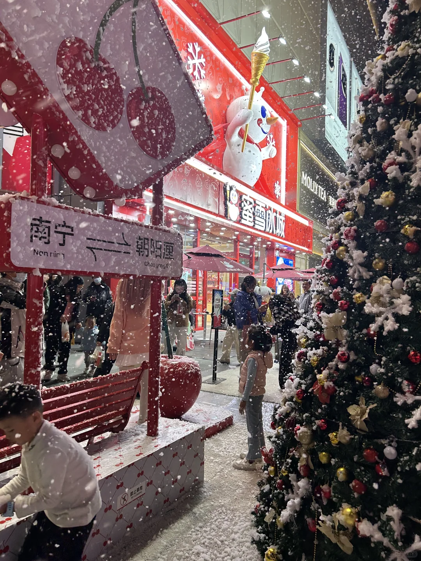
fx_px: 422
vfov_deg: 67.3
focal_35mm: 26
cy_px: 280
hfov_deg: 53.1
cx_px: 210
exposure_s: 1/100
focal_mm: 5.7
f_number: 1.5
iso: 100
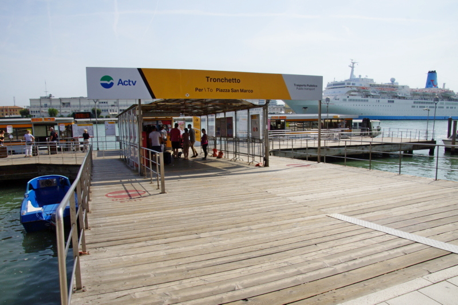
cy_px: 152
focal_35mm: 24
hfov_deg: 73.8
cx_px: 229
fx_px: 305
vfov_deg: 53.1
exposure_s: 1/250
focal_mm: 16
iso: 100
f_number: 13
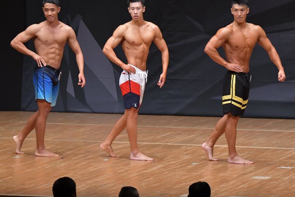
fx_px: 2252
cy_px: 91
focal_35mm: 275
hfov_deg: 7.5
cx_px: 146
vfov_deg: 5.0
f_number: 5.6
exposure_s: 1/400
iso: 6400
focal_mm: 160
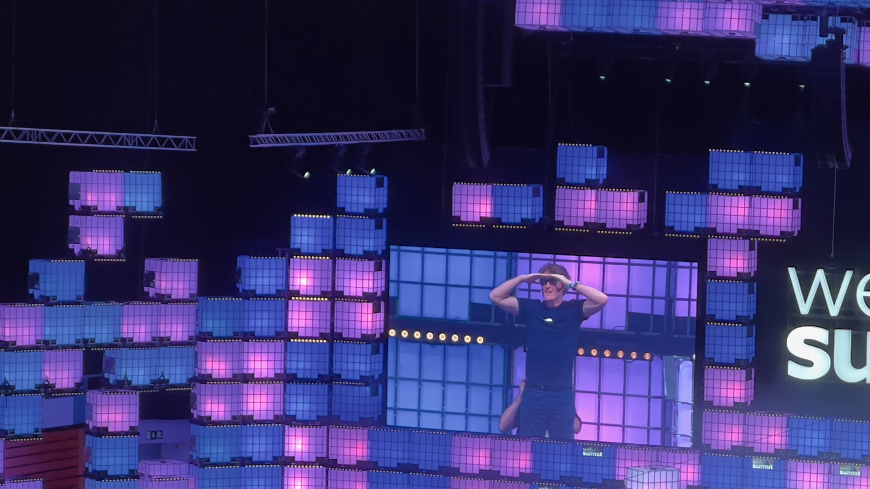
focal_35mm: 156
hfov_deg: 13.7
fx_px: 3599
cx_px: 772
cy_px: 432
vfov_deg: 7.8
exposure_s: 1/60
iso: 200
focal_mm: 9
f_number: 2.8
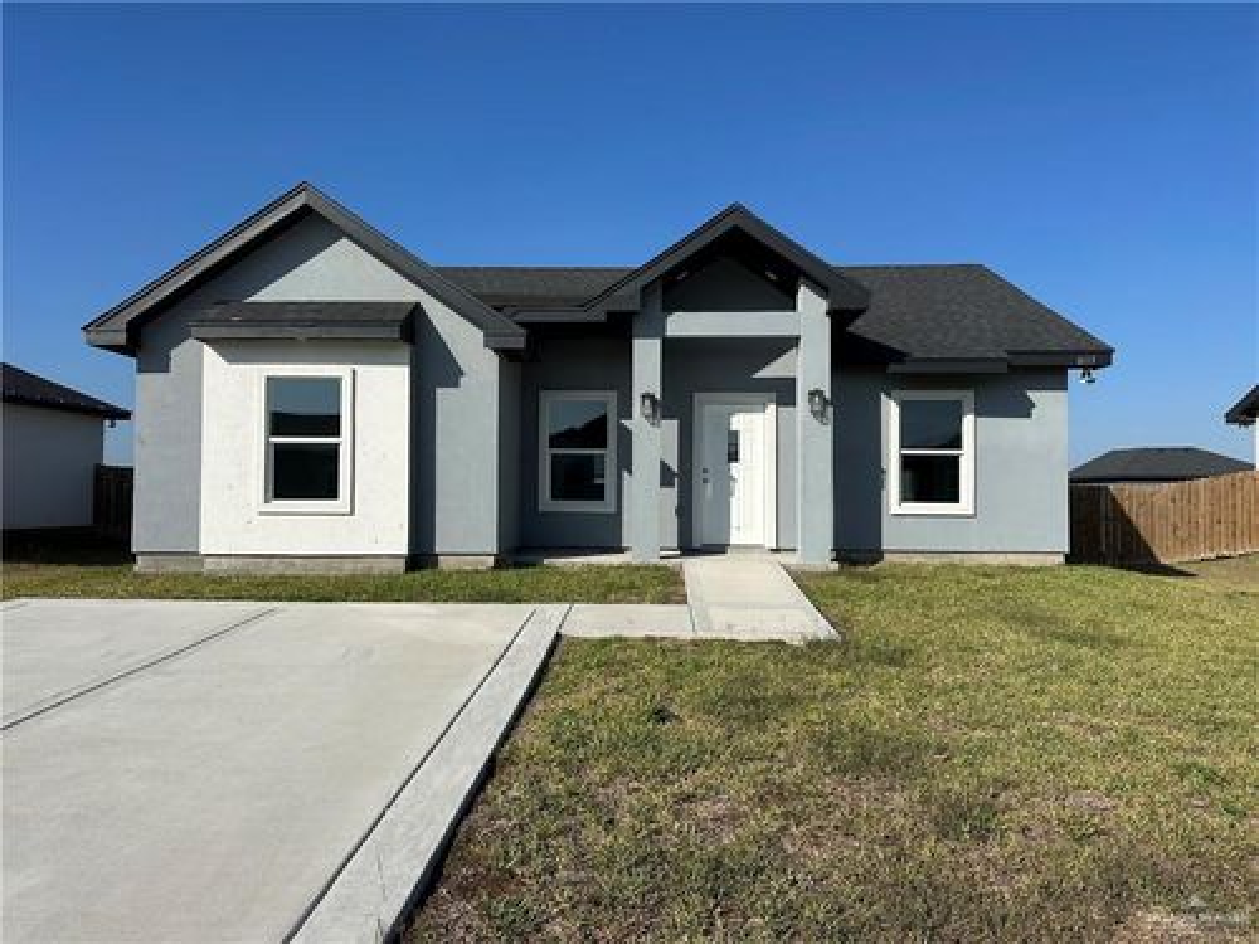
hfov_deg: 71.6
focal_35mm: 24
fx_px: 873
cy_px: 472
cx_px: 630
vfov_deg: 56.8
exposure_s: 1/7576
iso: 80
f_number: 1.78
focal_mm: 6.86
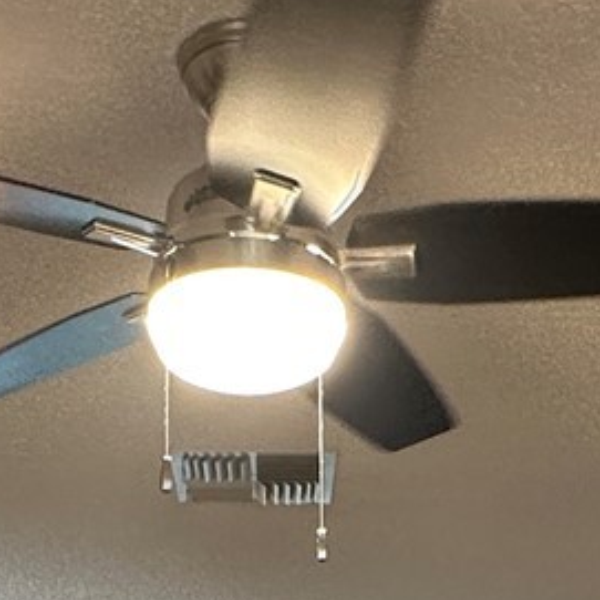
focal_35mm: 73
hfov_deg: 23.7
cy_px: 932
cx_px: 290
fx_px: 1432
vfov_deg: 20.0
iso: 200
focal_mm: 2.22
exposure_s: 1/60
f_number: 2.2
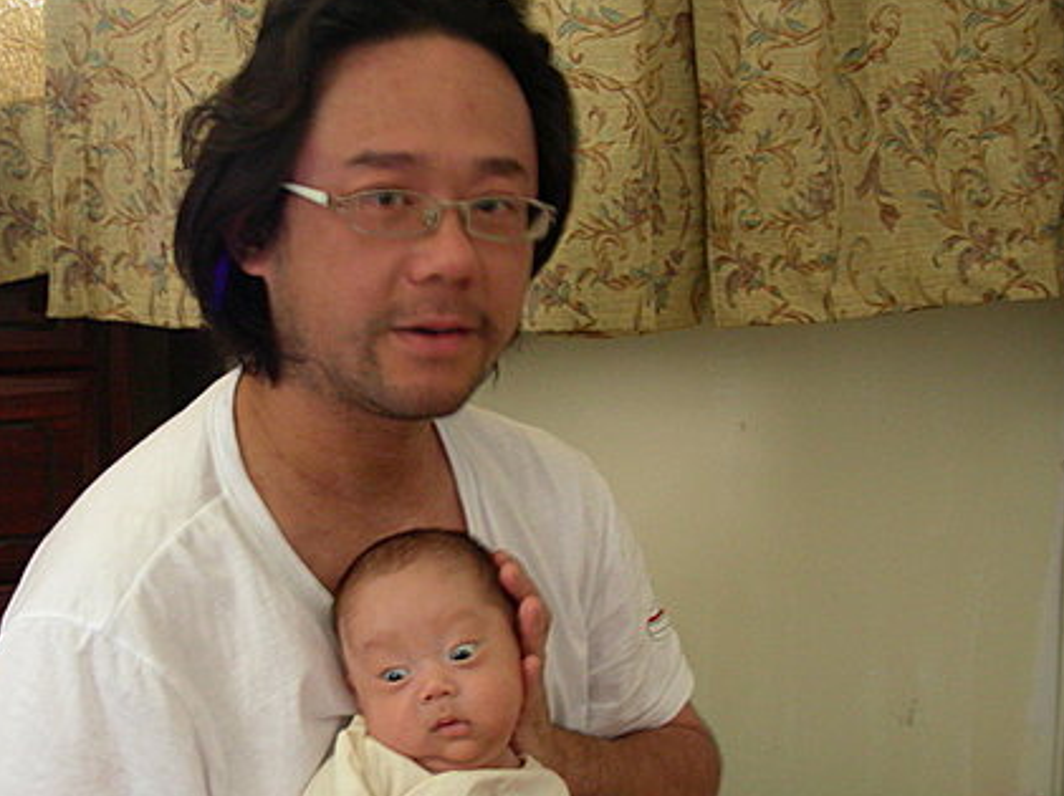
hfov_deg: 30.7
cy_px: 401
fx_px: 1935
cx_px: 483
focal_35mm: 63
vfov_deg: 23.3
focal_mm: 8.8
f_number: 3.5
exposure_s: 1/2.3
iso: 200
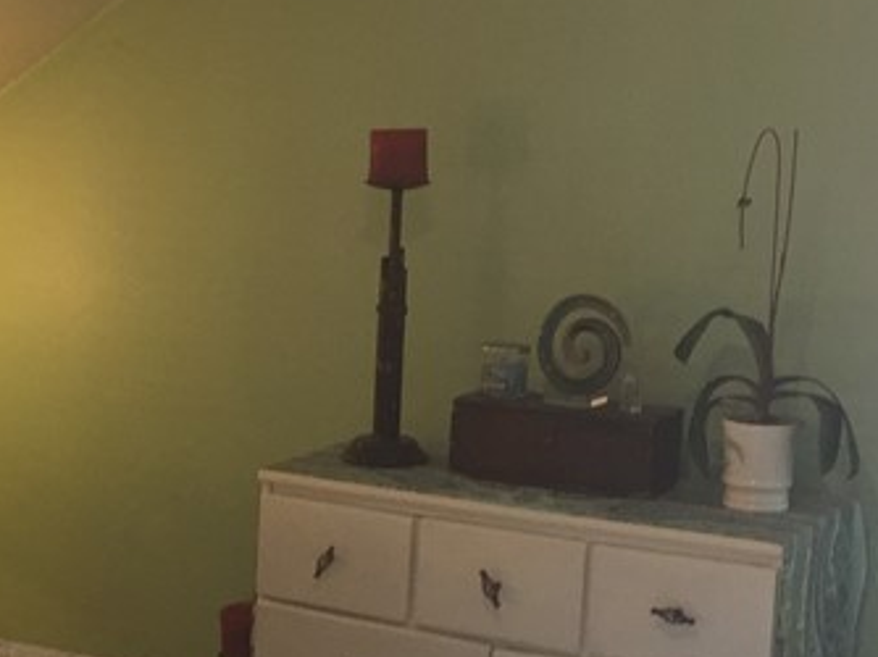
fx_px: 2256
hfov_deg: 21.3
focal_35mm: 89
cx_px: 18
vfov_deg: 16.4
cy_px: 547
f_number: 2.2
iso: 160
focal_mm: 4.15
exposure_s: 1/30
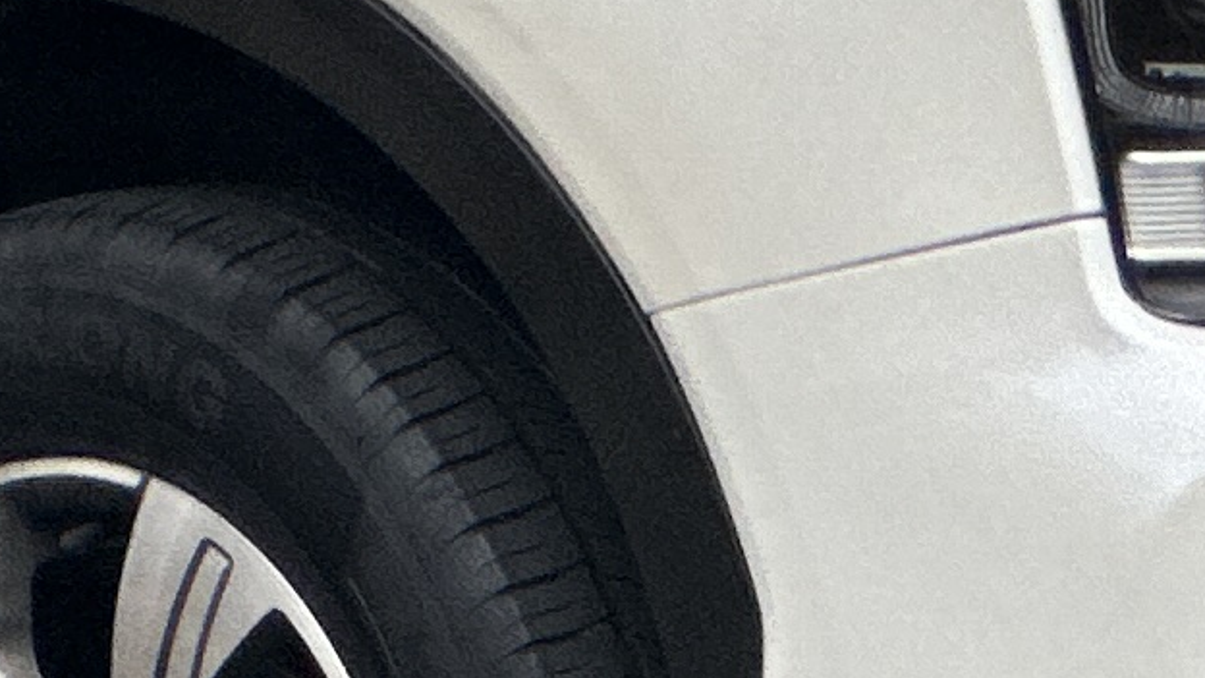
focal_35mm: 542
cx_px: 114
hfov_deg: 4.0
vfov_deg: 2.2
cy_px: -844
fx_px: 17318
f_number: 2.8
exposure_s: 1/111
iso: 250
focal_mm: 9
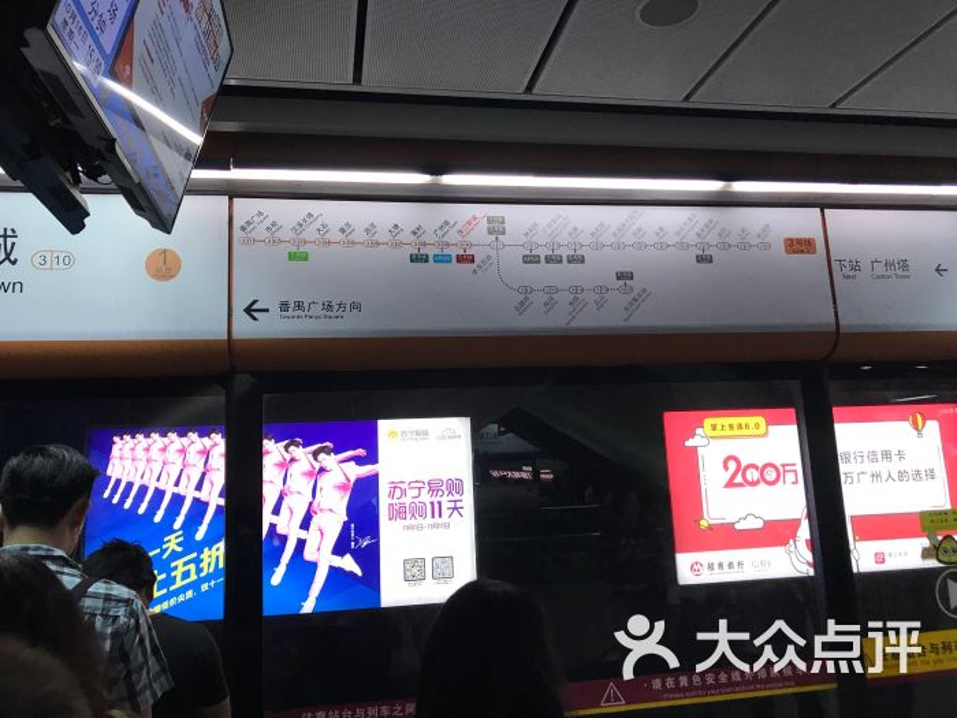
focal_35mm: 28
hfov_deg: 63.4
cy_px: 359
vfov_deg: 49.7
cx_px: 478
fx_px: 774
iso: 32
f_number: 1.8
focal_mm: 3.99
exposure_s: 1/33
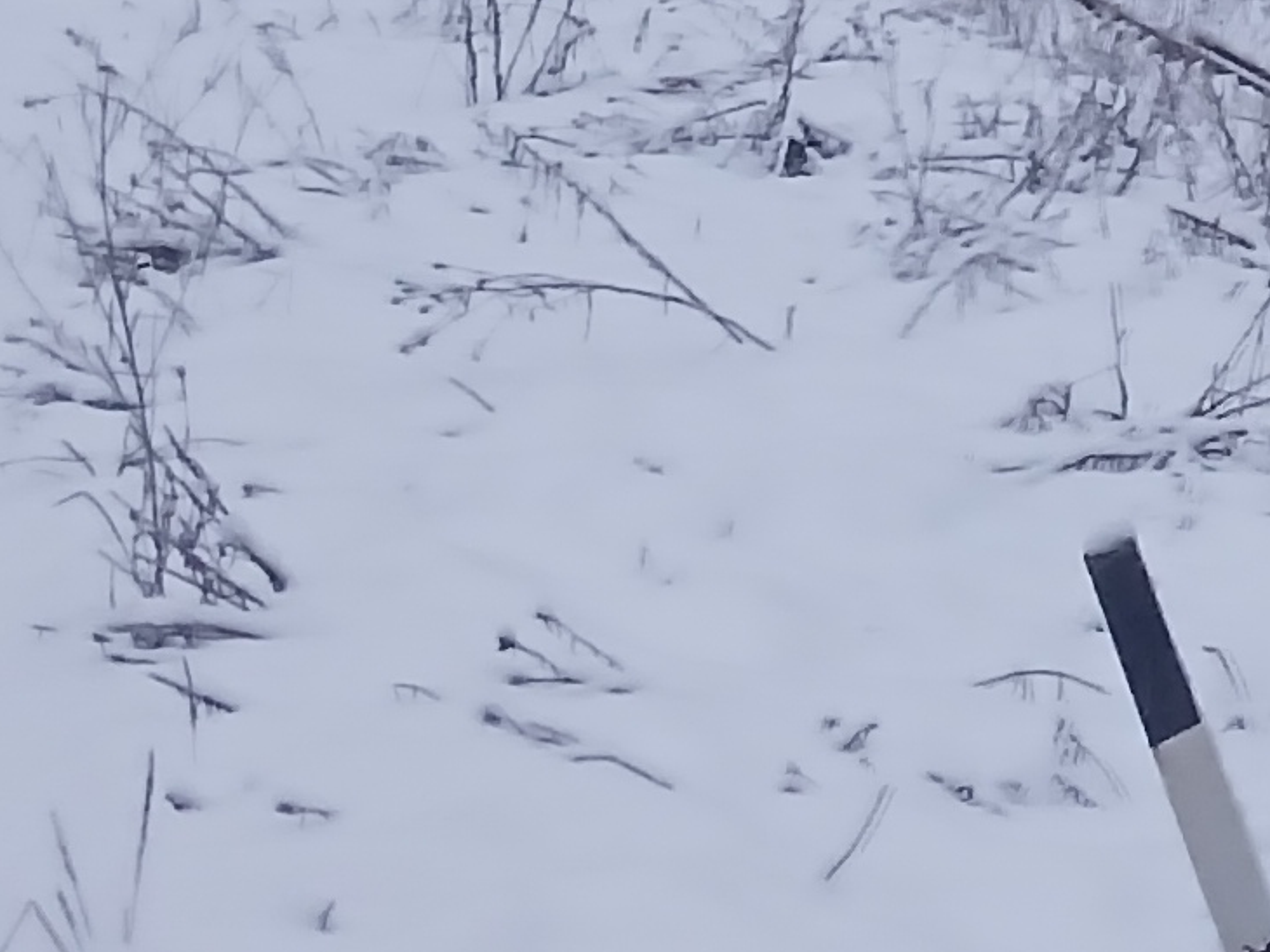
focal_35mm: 151
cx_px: 1870
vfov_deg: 9.2
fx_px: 5538
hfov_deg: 12.5
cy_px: -954
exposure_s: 1/33.3
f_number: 1.8
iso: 200
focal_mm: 4
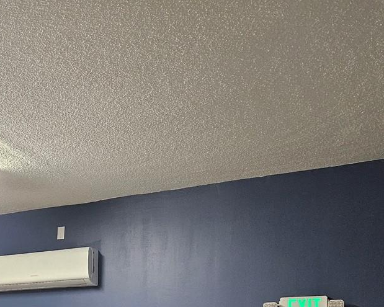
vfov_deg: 24.0
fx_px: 659
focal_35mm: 58
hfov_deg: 29.1
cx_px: -48
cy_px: 362
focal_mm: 5.4
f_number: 1.8
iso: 640
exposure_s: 1/120
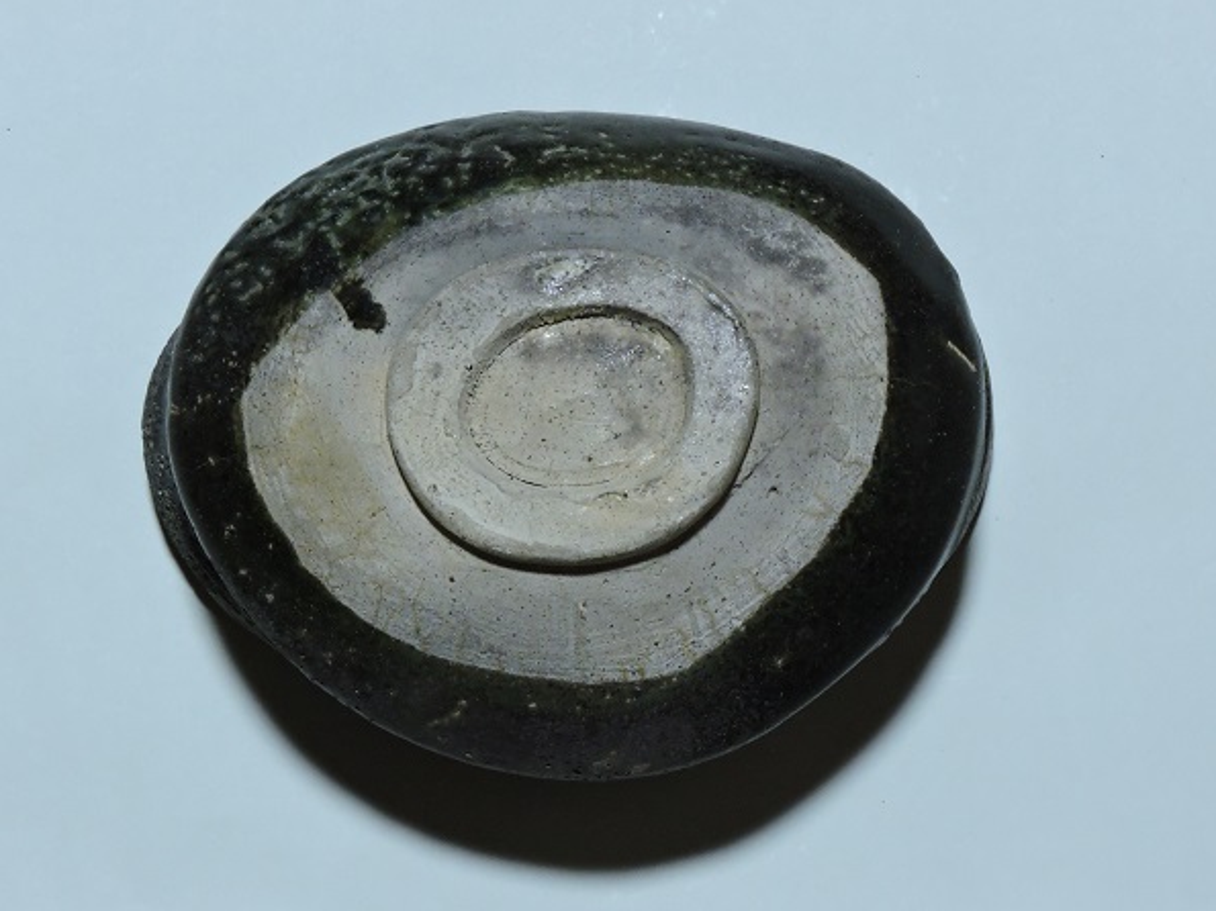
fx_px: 4425
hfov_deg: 15.6
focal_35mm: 126
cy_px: 458
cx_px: 609
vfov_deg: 11.8
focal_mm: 22.4
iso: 800
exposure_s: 1/10
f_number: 8
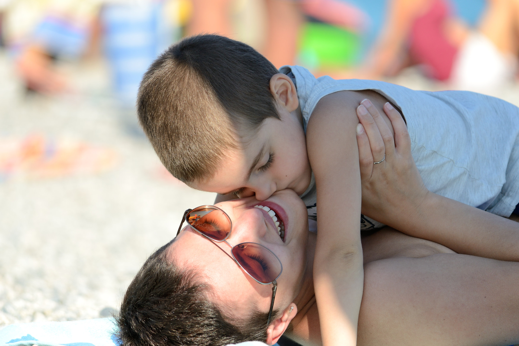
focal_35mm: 292
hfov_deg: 7.0
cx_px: 260
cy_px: 173
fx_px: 4217
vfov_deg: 4.7
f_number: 5
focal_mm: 195
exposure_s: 1/500
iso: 100
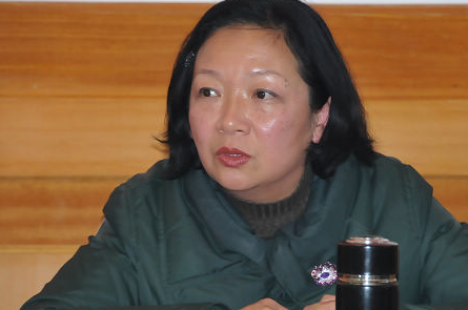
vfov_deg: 4.0
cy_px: 170
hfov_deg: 6.0
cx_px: 262
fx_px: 4464
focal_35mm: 344
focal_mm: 170
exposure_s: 1/60
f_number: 5.6
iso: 1400
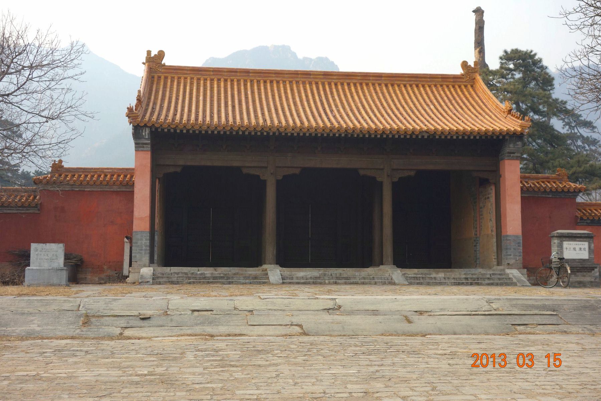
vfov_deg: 27.5
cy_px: 200
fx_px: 818
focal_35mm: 49
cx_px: 300
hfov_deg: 40.3
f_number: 5.6
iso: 125
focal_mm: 18.23
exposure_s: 1/250
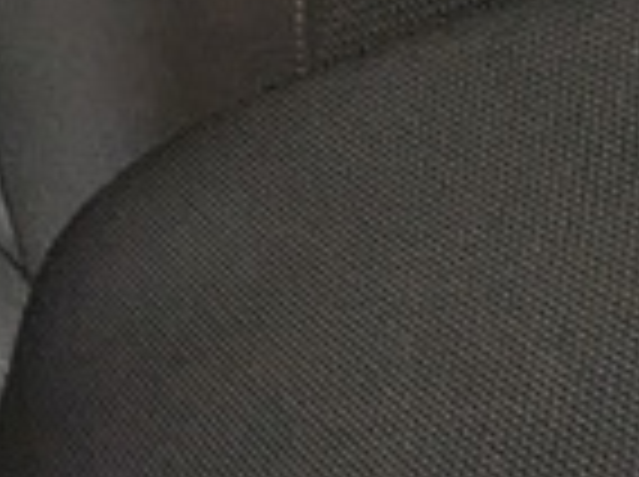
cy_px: -864
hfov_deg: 10.9
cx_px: -1350
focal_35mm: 101
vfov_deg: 10.9
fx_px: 1861
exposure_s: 1/30
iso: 68
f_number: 2.2
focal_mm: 1.83
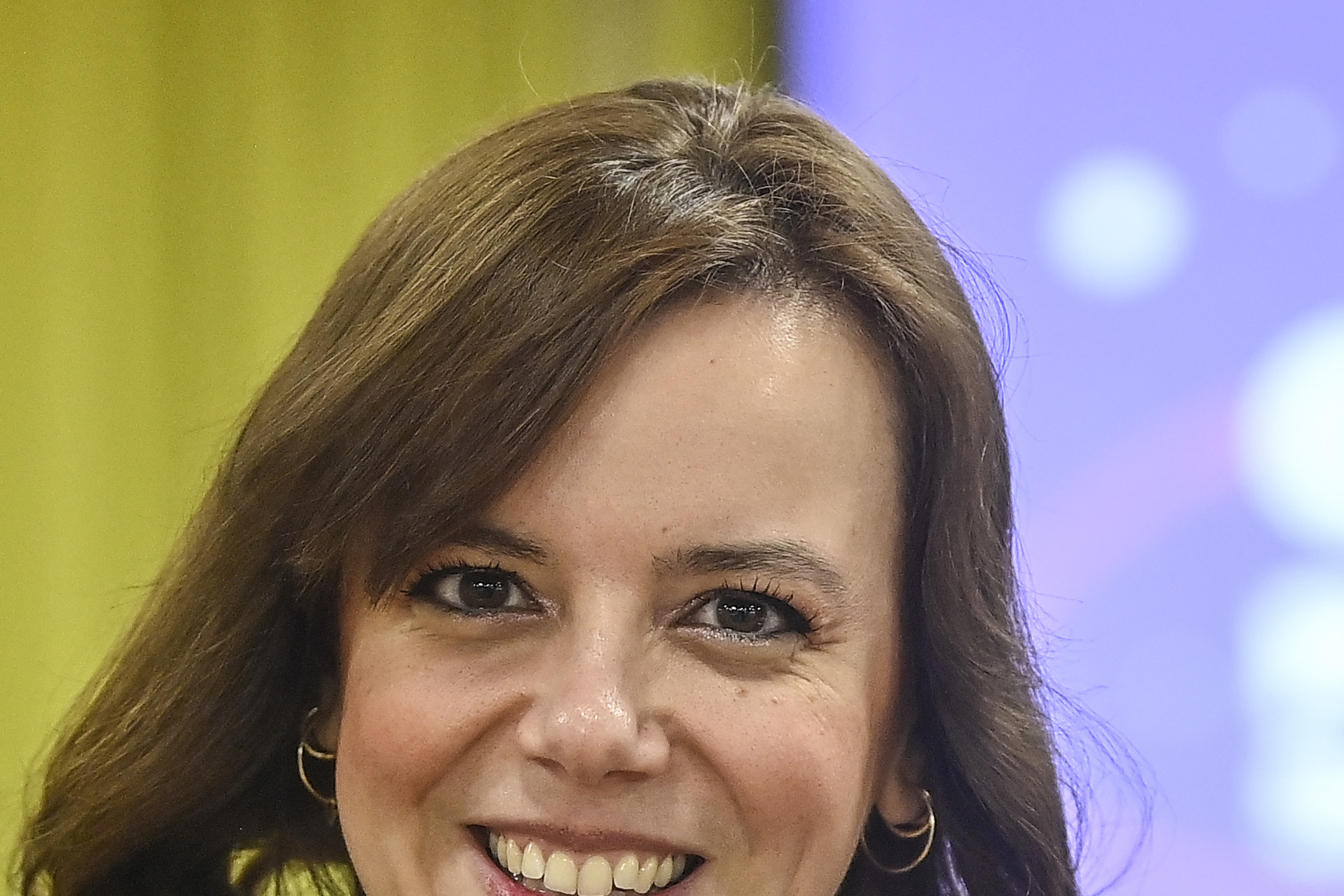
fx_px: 10975
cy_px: 1026
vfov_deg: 4.7
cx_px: 1343
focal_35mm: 294
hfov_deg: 7.0
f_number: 2.8
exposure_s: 1/160
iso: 2500
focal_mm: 98
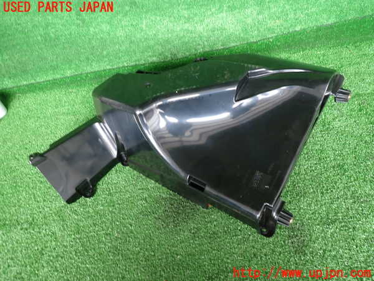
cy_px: 140
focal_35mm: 25
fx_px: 270
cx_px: 187
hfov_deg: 69.4
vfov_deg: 54.9
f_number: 2
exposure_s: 1/50
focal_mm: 4.5
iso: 200
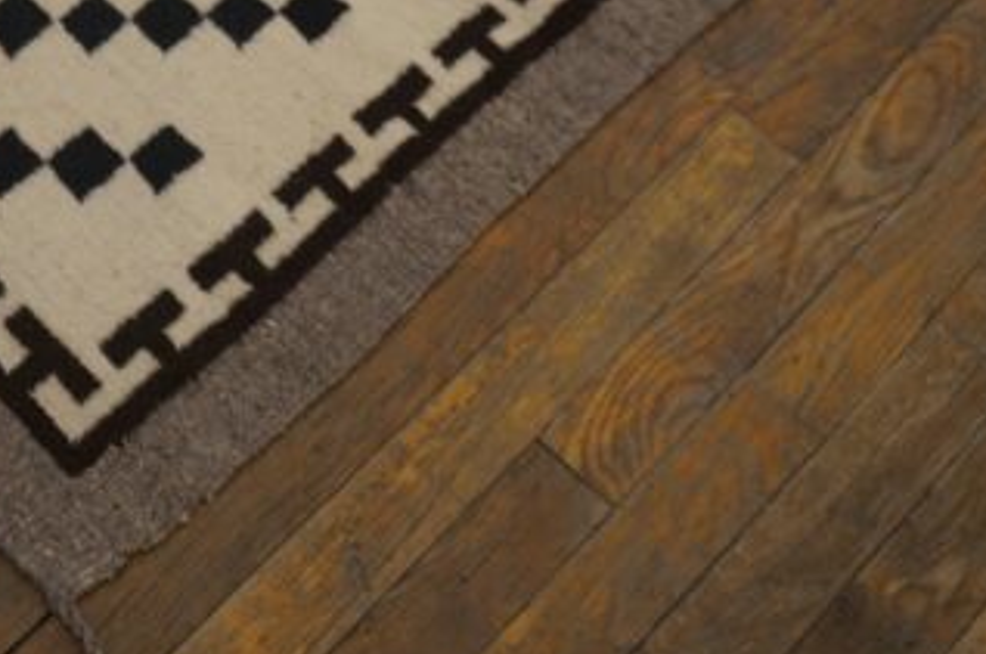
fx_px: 1860
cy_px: 70
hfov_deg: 29.0
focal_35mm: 68
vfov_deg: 19.6
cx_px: 195
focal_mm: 24
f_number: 4
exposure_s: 1/60
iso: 320
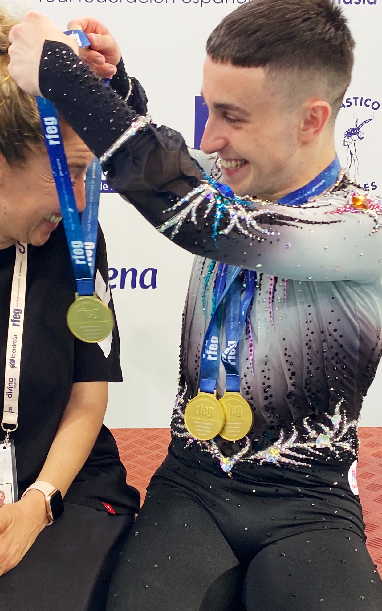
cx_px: 137
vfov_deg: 35.8
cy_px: 422
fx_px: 933
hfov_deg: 23.1
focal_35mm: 56
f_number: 1.8
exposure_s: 1/100
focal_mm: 4.25
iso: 100
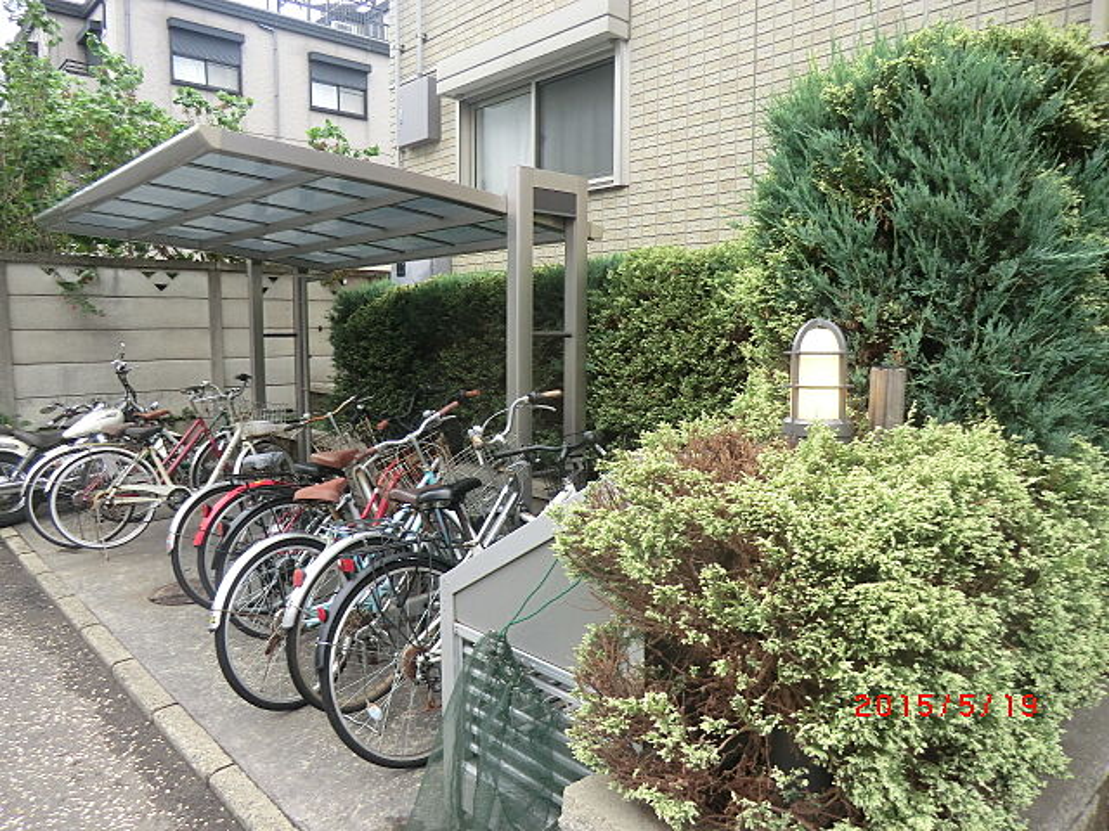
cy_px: 416
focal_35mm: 24
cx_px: 554
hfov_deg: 71.6
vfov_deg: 56.8
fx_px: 769
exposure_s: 1/100
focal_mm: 4.3
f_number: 3.2
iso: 80
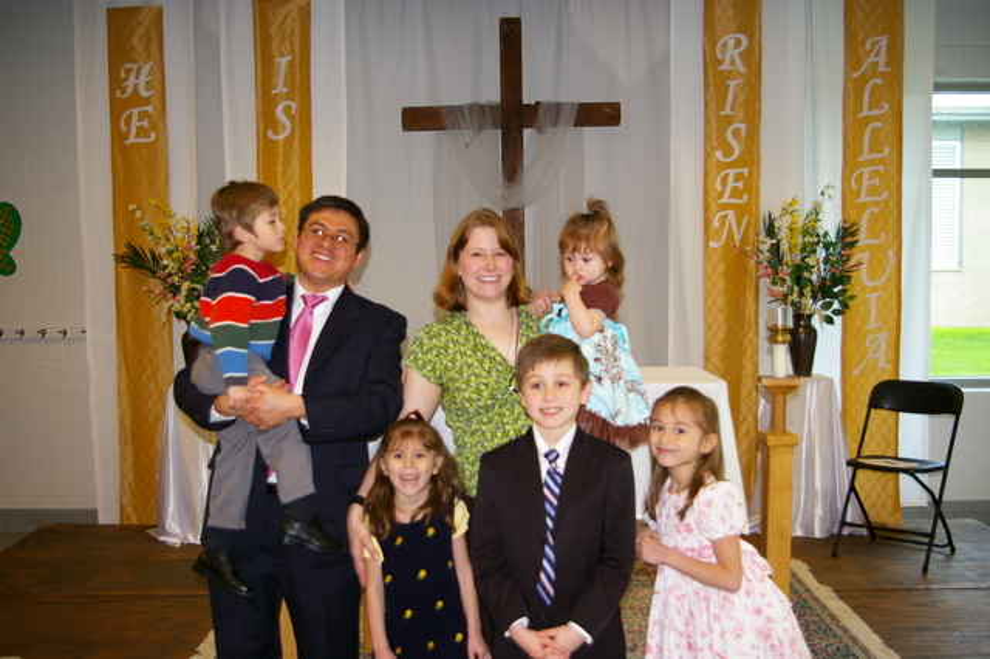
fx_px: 1072
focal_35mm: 39
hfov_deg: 49.6
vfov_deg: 34.2
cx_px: 495
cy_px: 330
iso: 200
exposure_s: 1/45
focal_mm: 26
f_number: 4
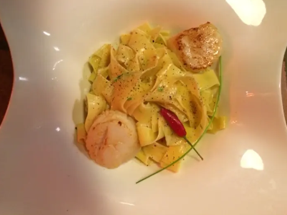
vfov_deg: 46.8
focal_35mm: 30
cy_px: 104
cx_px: 146
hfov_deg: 60.0
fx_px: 249
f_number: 2.2
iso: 250
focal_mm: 4.15
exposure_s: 1/17
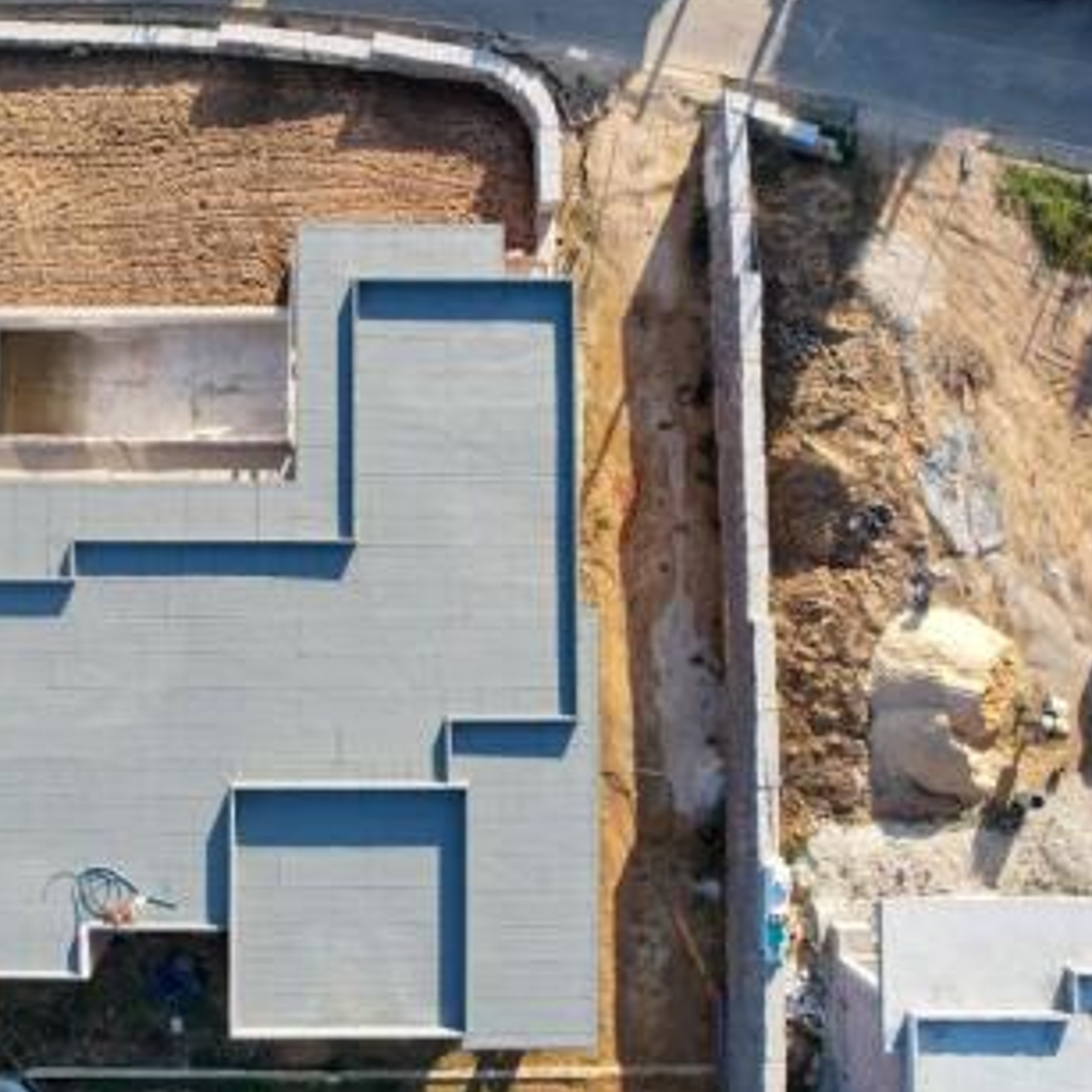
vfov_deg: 55.6
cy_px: 539
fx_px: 1035
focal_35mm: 29
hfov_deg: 54.3
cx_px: 352
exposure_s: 1/640
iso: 100
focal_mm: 8.38
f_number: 2.8
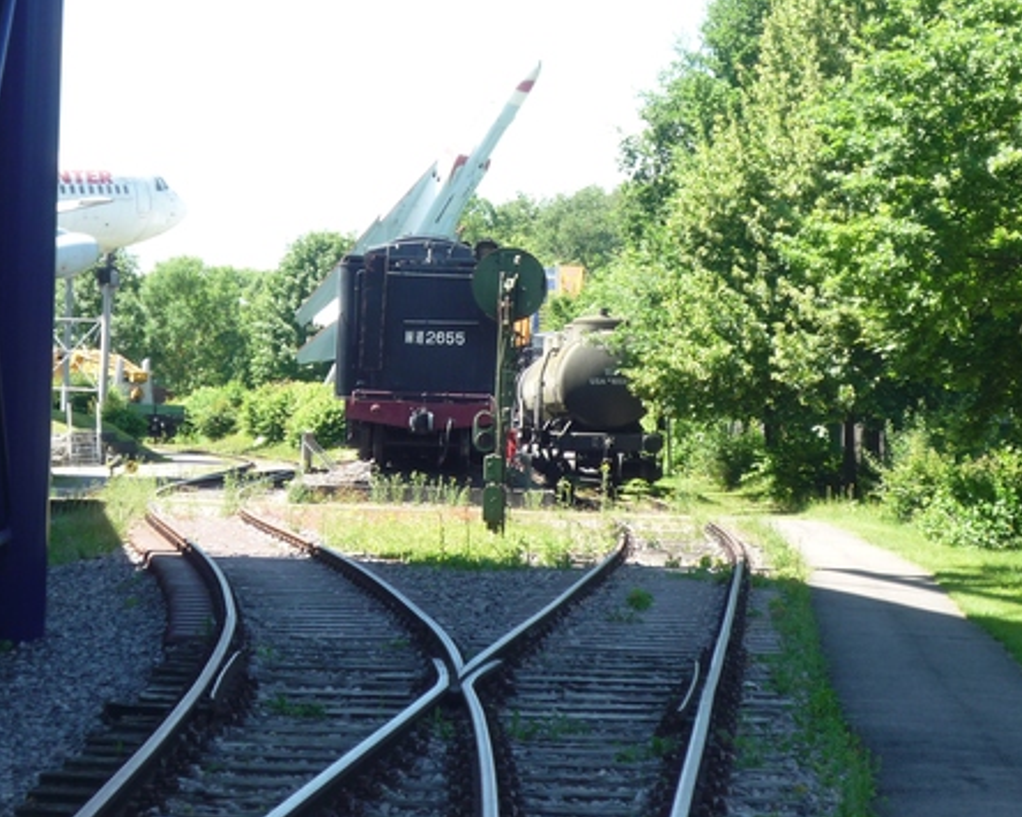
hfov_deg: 16.9
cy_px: 410
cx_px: 483
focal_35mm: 114
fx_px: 3447
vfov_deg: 13.5
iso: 100
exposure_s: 1/100
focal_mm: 13.6
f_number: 5.6
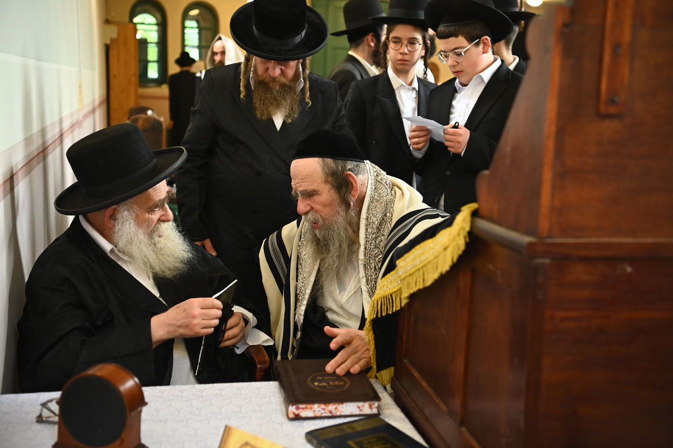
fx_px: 897
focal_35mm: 48
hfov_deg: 41.1
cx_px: 336
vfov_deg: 28.0
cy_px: 224
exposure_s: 1/100
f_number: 3.5
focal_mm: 48
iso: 2000
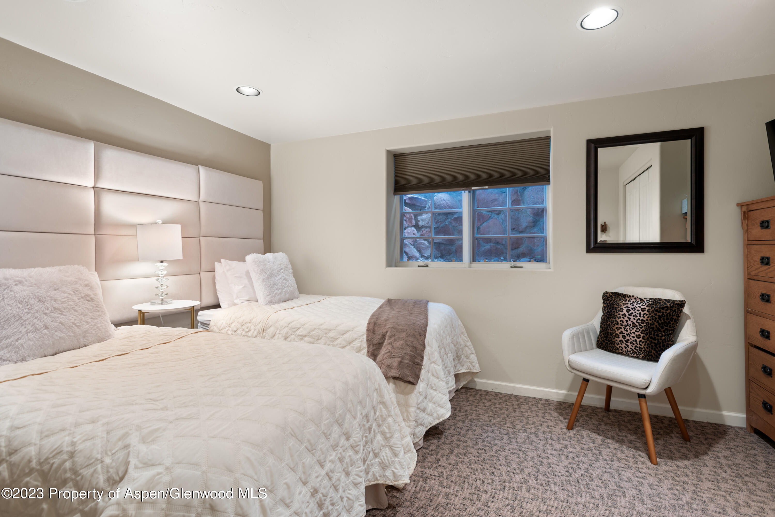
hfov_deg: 93.3
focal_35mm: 17
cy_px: 258
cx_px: 388
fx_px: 366
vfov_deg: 70.5
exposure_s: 5
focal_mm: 17
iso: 100
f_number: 7.1
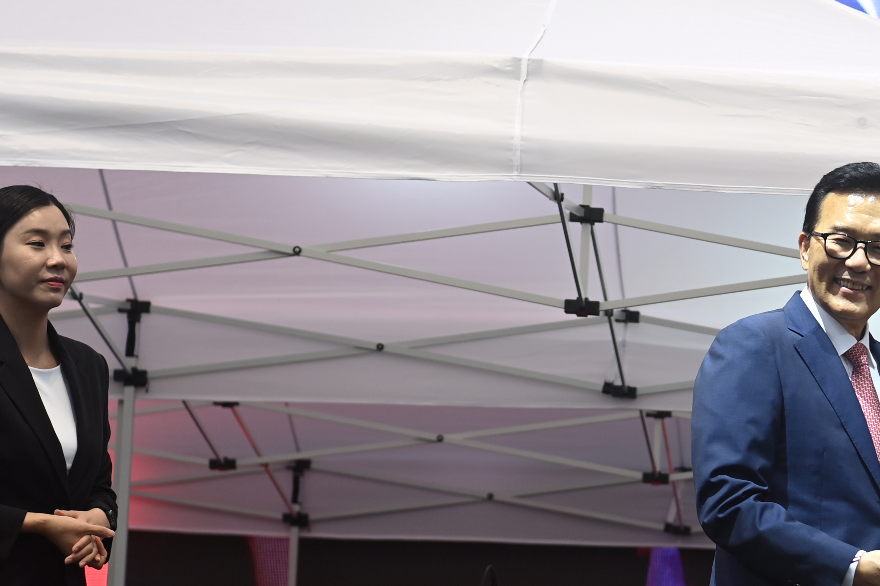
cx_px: 877
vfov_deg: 9.5
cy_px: 353
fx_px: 3544
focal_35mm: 145
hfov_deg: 13.9
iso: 250
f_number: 4
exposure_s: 1/250
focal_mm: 70
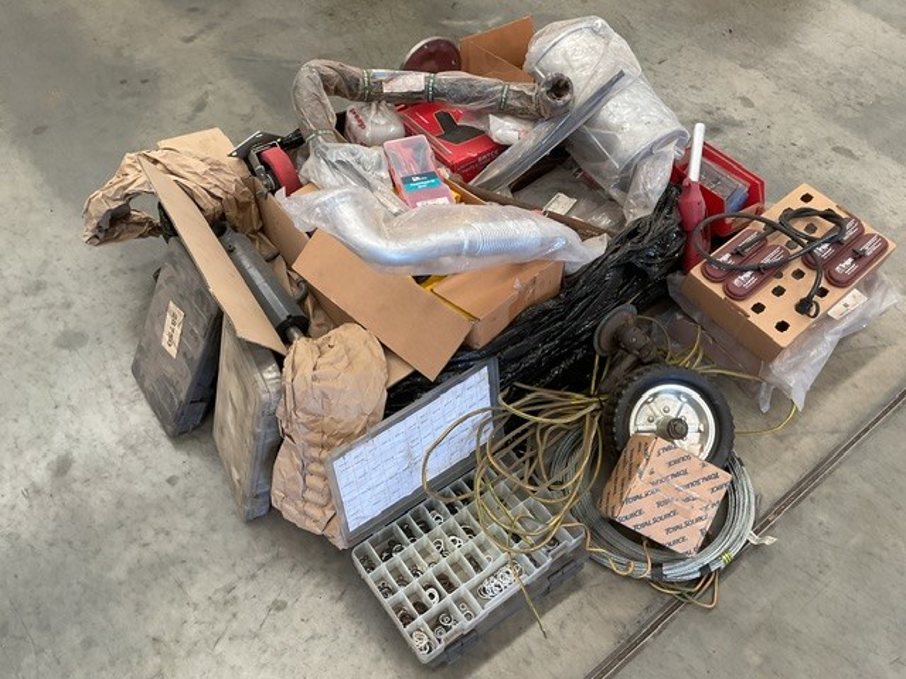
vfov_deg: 48.2
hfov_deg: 61.7
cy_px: 340
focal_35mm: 29
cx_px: 453
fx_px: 759
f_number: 1.8
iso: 64
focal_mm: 3
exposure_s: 1/120
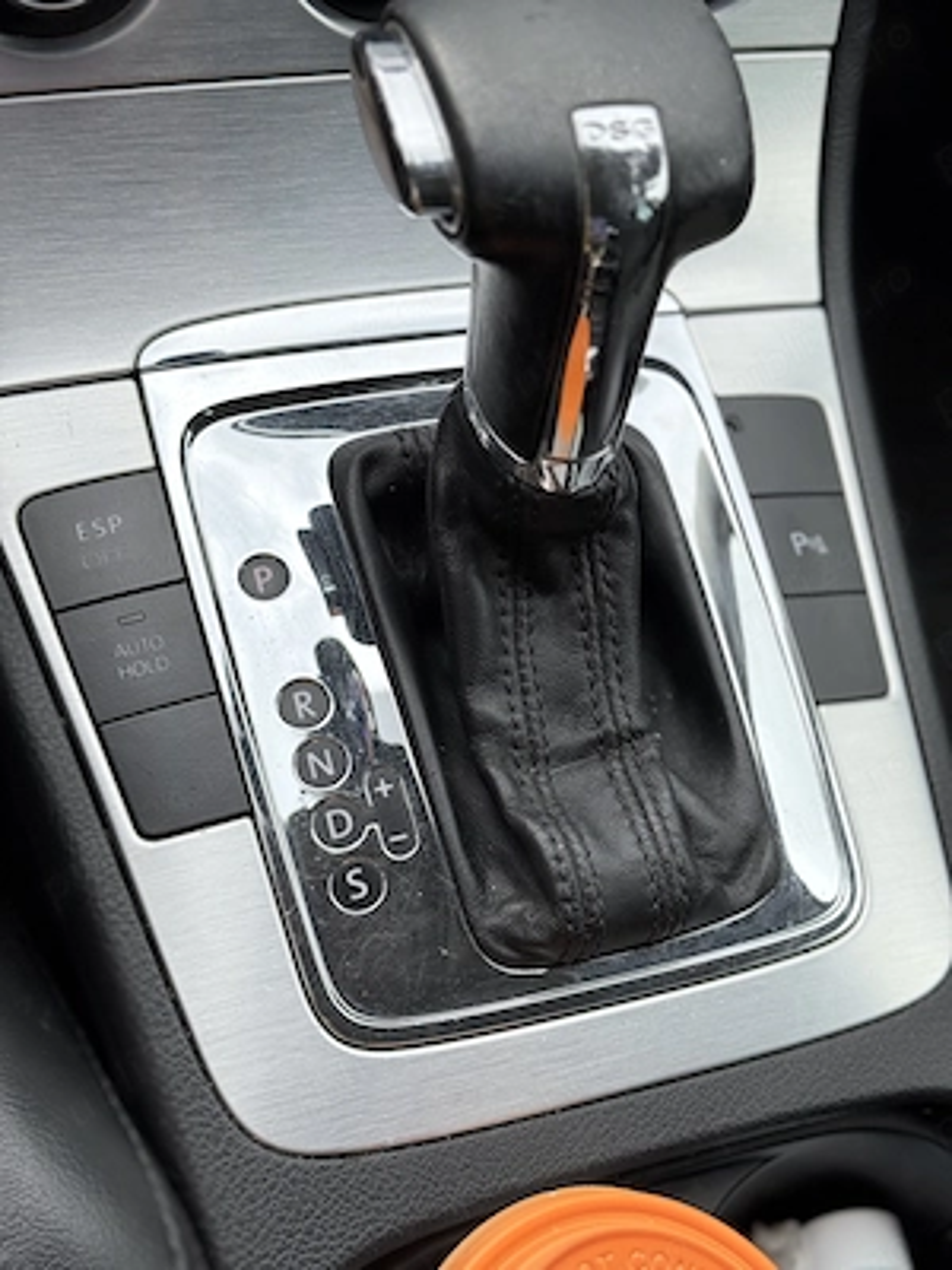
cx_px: 476
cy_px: 635
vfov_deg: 39.7
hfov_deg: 30.3
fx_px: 1760
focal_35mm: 48
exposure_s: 1/681
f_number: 1.78
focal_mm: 6.76
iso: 80
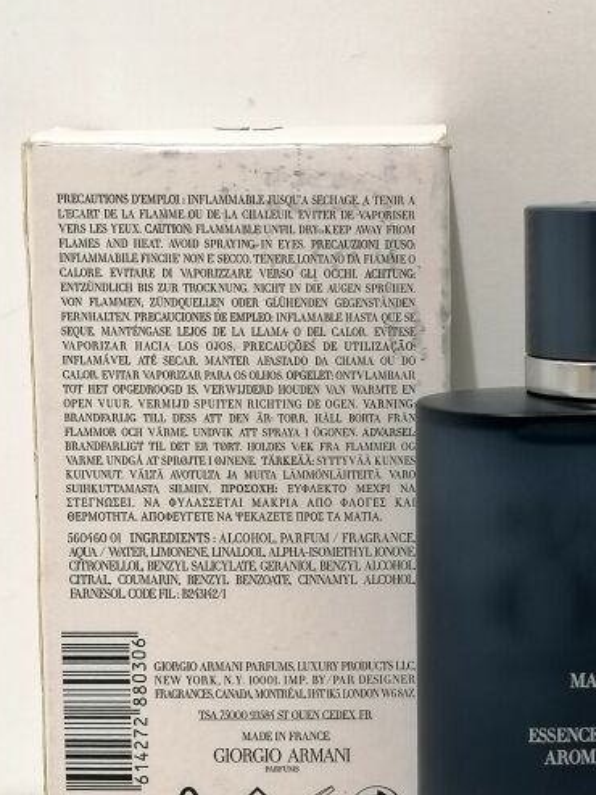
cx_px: 445
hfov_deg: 17.5
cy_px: 463
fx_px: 1930
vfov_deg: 23.3
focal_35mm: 84
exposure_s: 1/50
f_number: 1.8
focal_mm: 4.75
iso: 200
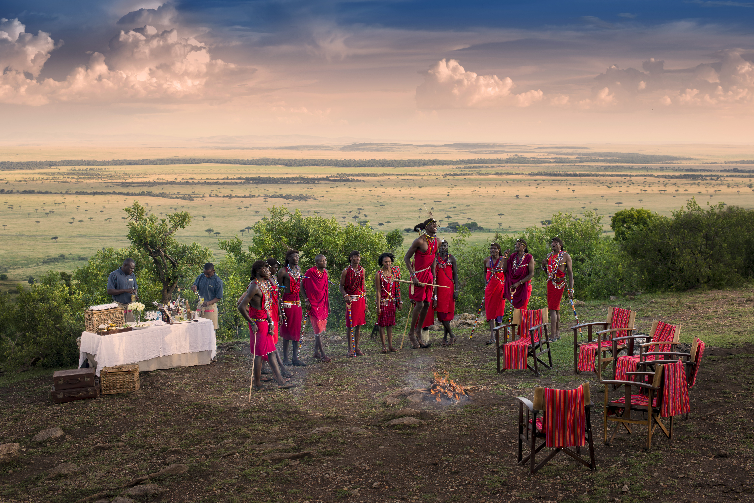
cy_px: 252
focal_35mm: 50
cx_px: 377
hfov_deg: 39.6
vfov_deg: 27.0
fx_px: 1047
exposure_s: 1/125
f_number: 6.7
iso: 200
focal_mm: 50
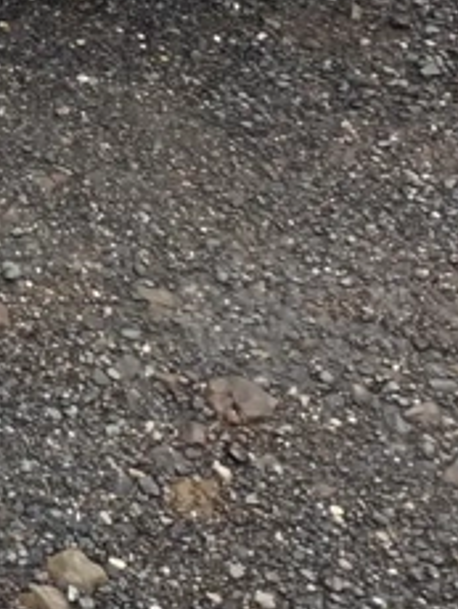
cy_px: -299
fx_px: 1761
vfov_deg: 17.6
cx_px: -678
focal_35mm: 100
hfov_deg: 11.8
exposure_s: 1/312
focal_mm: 5.54
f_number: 1.8
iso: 50
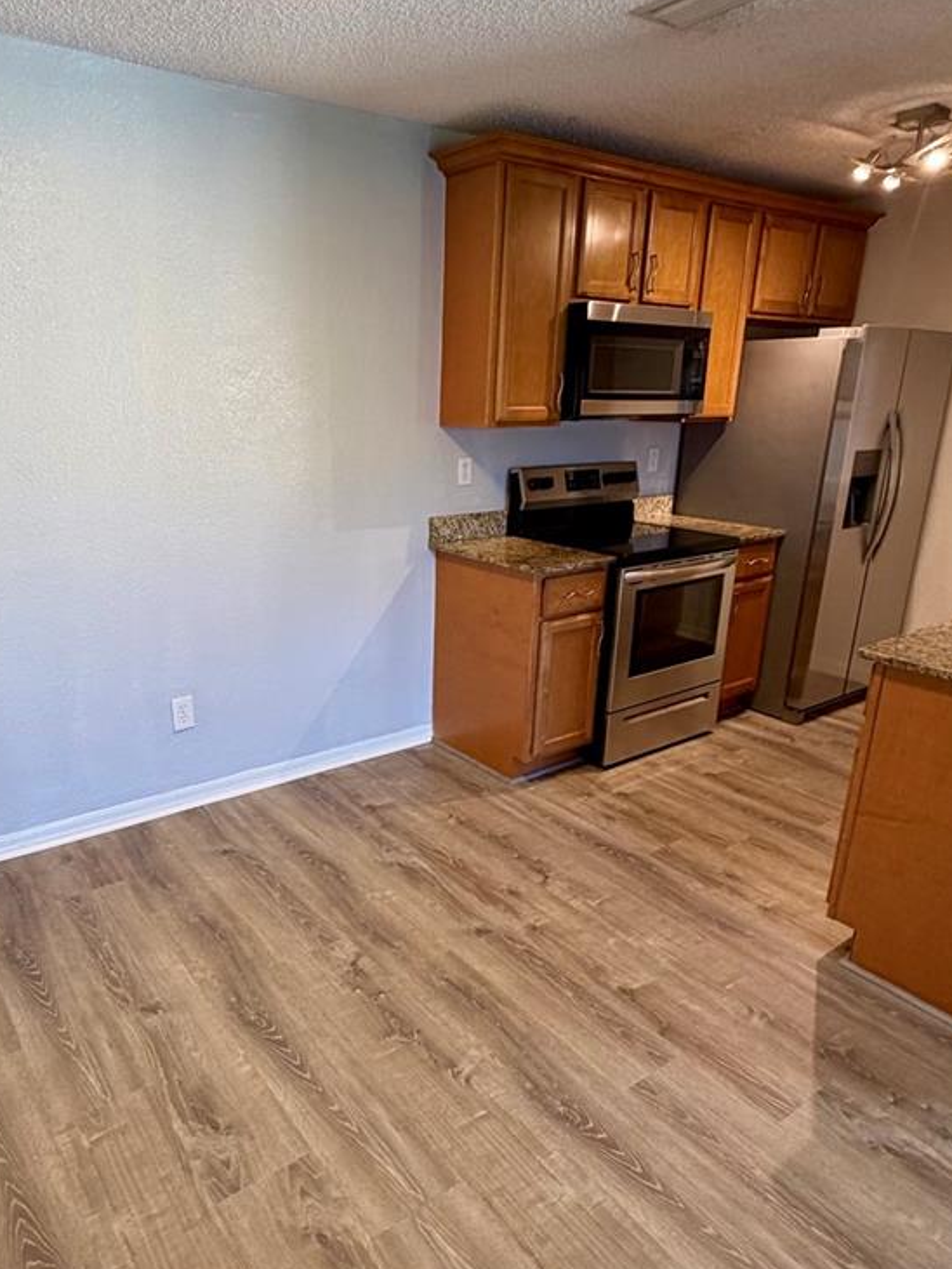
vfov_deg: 73.9
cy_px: 664
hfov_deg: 58.3
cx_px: 368
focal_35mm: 23
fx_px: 843
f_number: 2.2
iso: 160
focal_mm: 2.22
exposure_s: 1/60
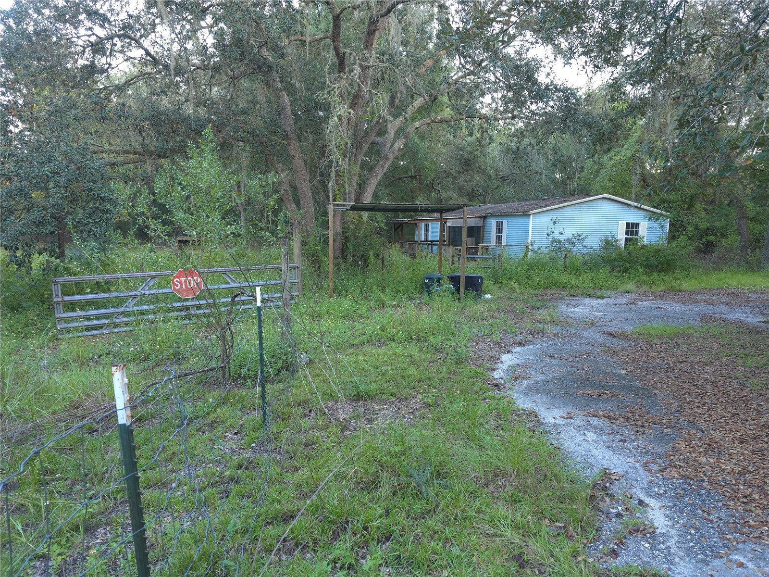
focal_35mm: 23
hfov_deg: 73.9
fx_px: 511
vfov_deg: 58.9
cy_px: 288
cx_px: 384
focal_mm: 6.3
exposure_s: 1/60
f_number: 1.7
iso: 250
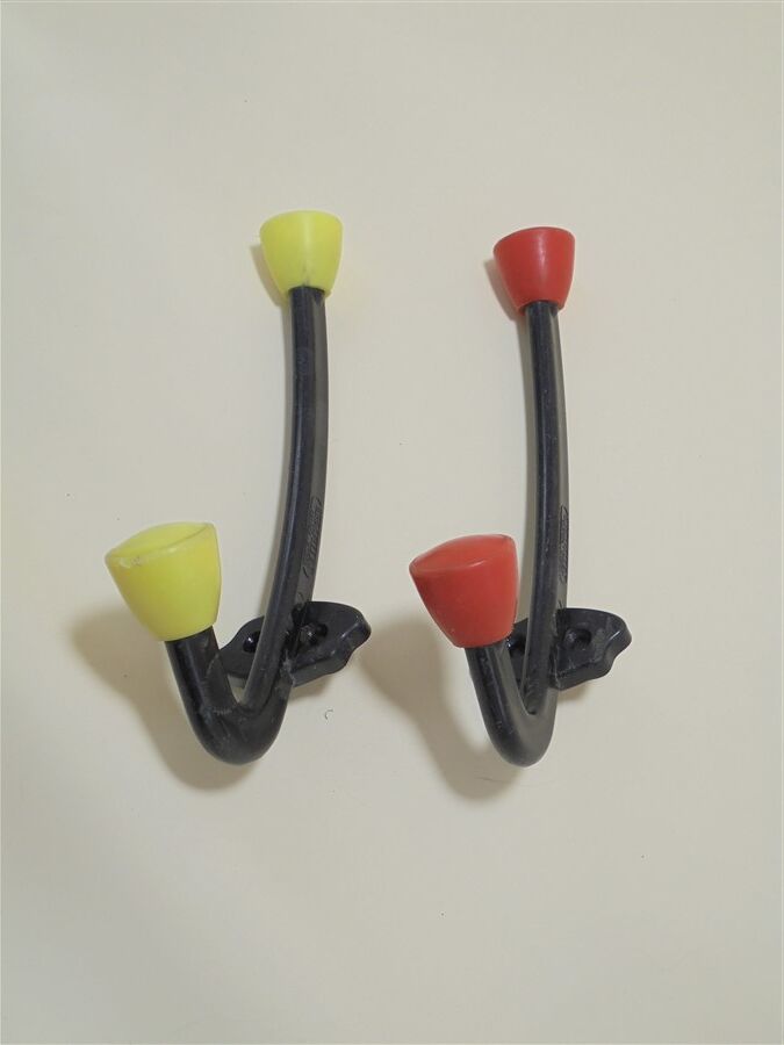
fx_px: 1148
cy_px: 522
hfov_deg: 37.7
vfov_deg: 49.0
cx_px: 392
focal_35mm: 38
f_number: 4.2
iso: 100
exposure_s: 1/50
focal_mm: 6.9
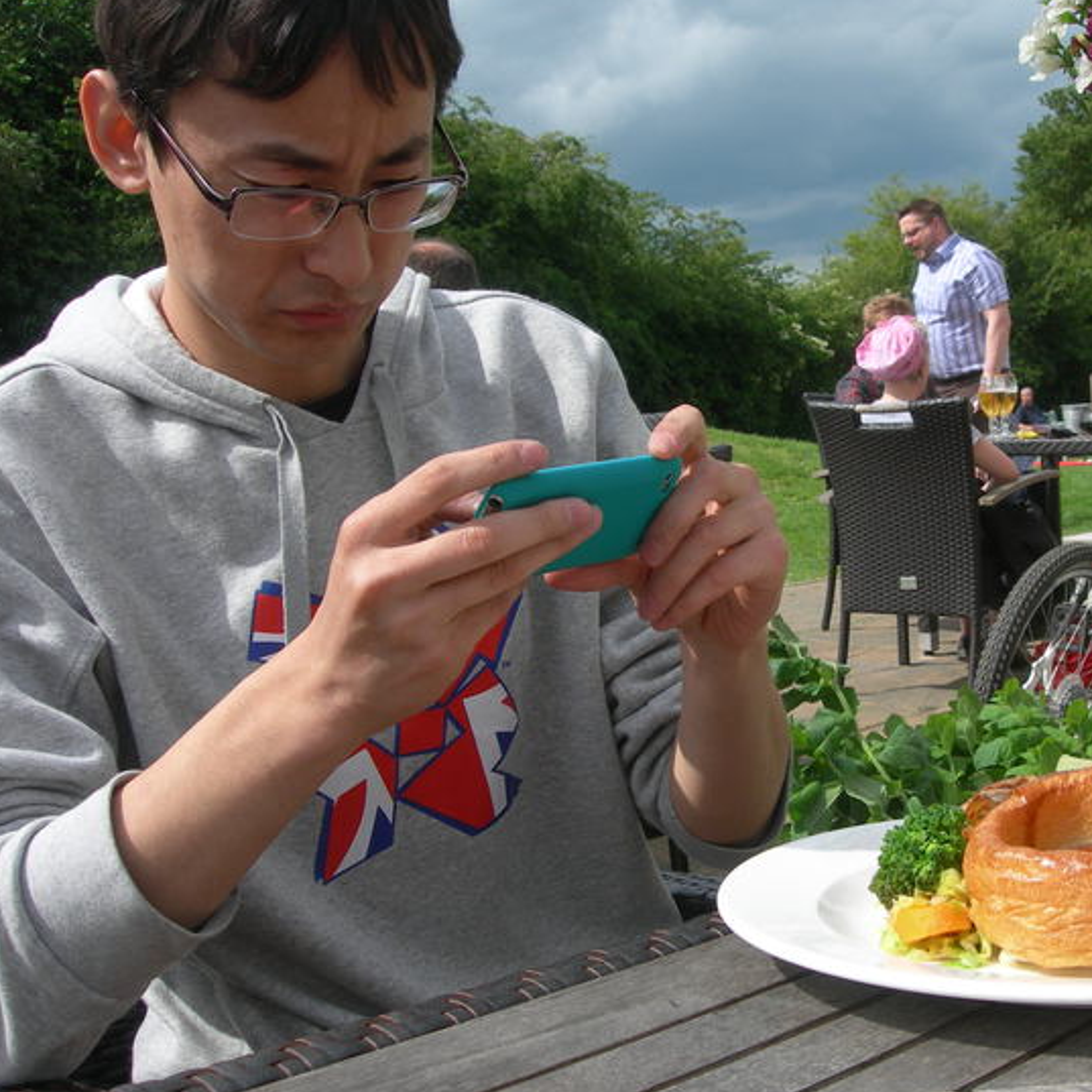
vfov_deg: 34.0
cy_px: 567
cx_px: 799
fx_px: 1785
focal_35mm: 50
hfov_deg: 33.4
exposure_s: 1/483
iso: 50
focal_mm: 7.8
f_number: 4.8
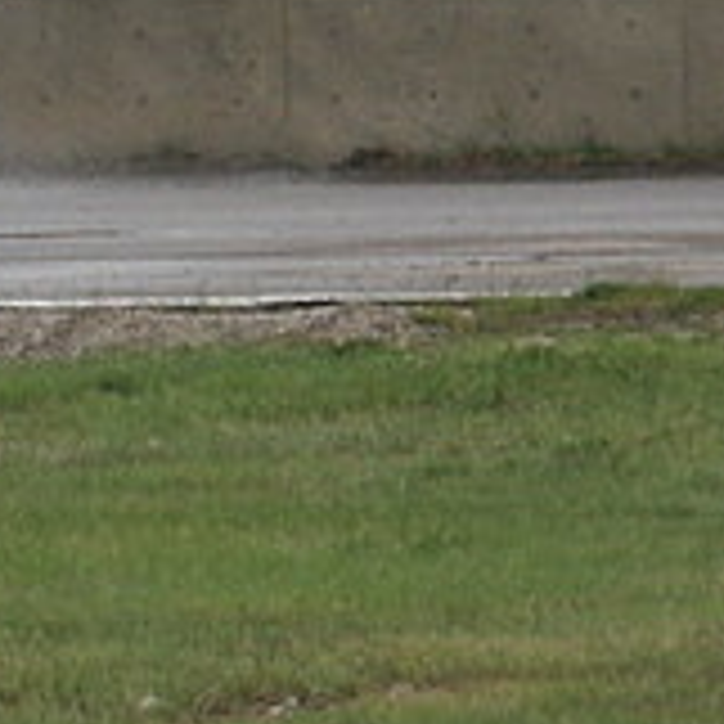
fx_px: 20800
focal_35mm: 879
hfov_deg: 2.0
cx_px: -355
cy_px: 27
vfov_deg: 2.0
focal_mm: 50.69
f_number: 6.7
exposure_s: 1/250
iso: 100
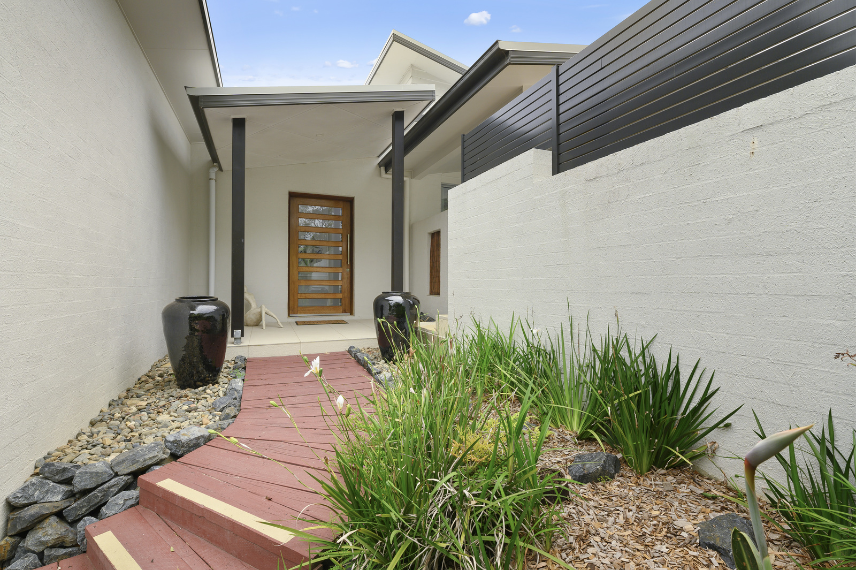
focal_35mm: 16
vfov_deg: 73.7
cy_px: 285
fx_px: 380
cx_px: 428
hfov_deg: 96.8
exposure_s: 1/20
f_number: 9
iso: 200
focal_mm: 16
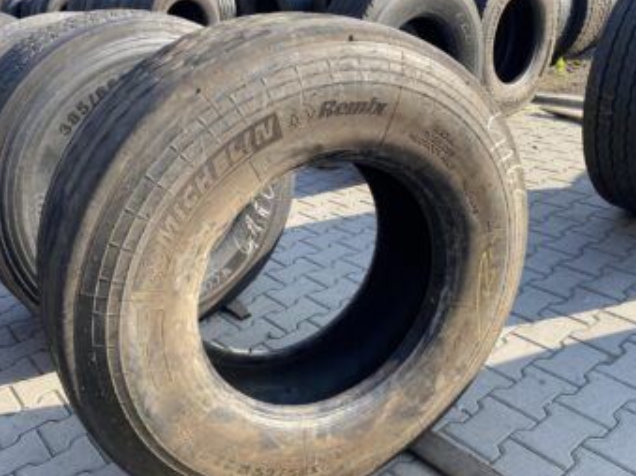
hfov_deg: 55.4
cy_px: 254
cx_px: 326
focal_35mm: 33
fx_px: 606
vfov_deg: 42.9
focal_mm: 4.25
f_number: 1.8
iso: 32
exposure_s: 1/420
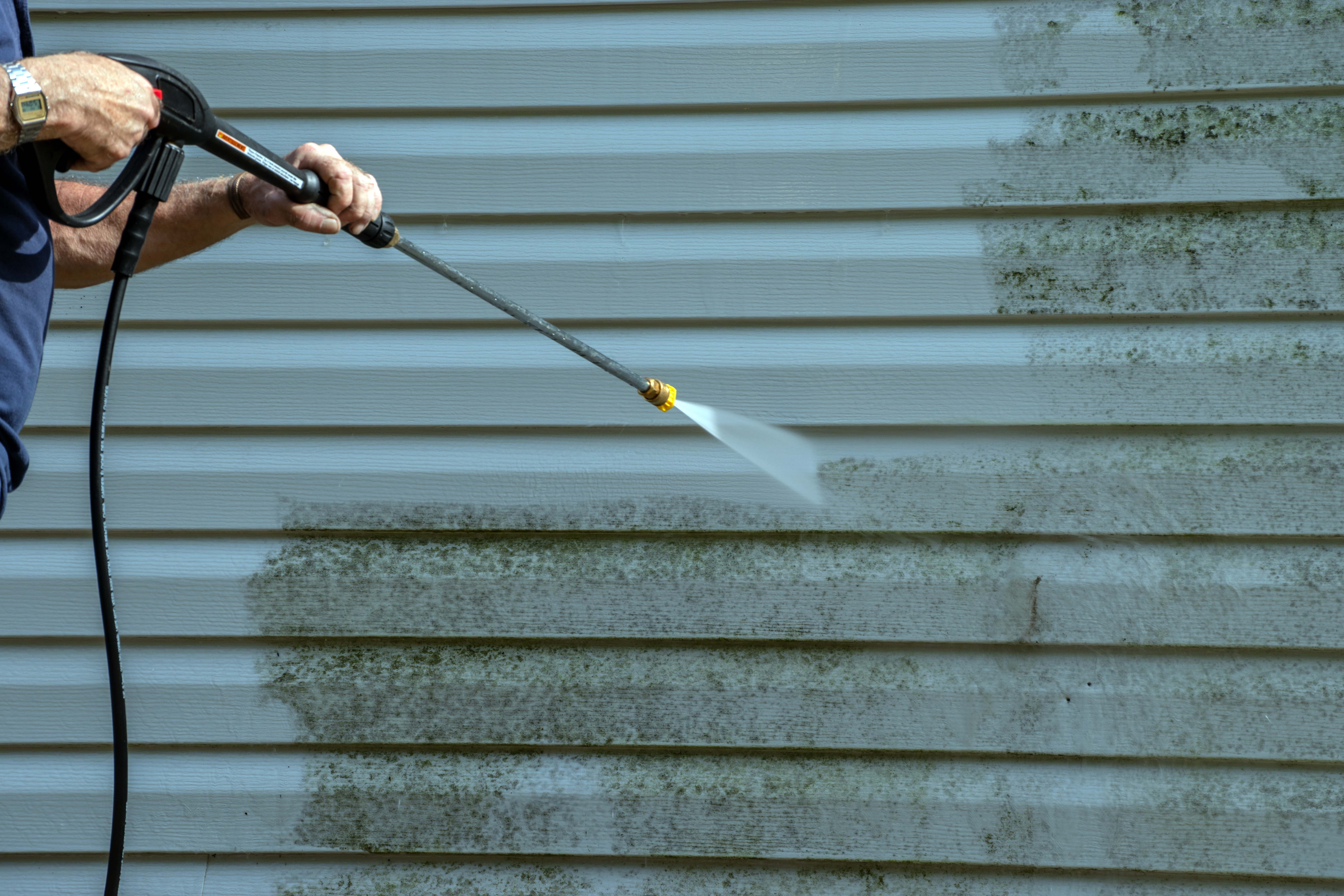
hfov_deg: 12.2
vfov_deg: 8.2
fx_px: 6272
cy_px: 448
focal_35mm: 168
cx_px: 672
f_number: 10
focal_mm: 112
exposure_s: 1/200
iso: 200
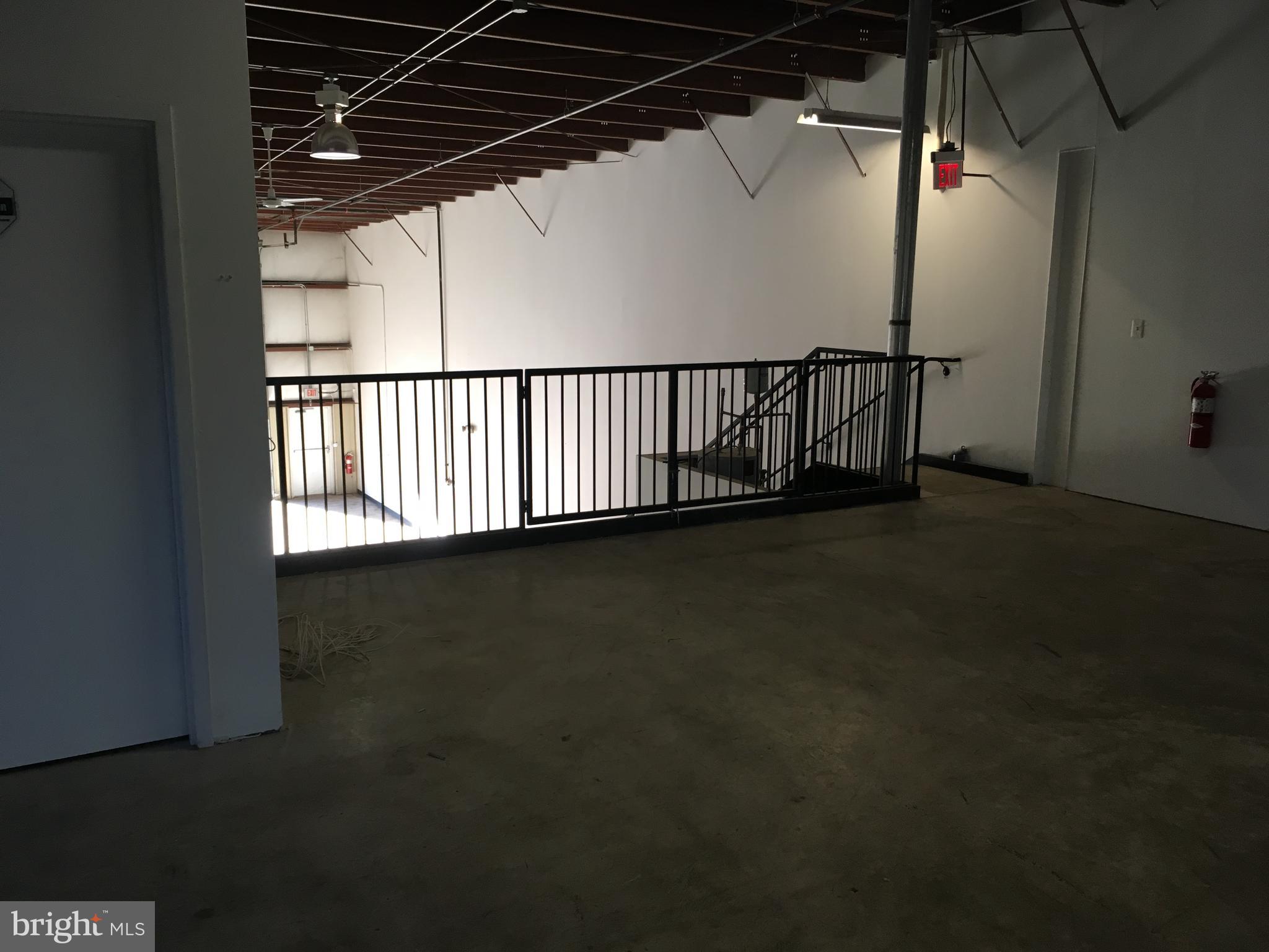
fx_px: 1063
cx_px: 634
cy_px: 476
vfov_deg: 48.2
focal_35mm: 29
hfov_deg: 61.7
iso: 32
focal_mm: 4.15
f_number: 2.2
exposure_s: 1/30
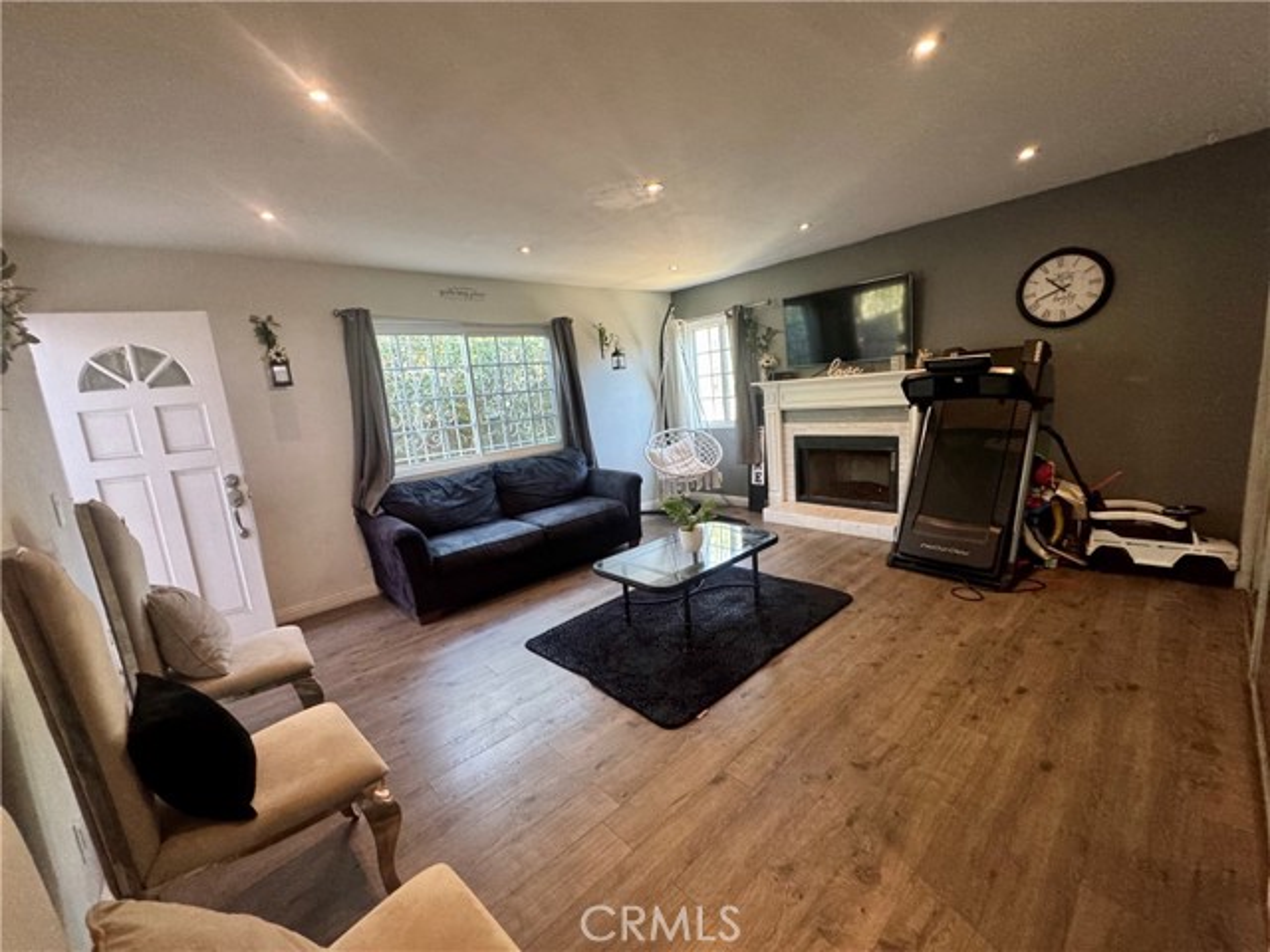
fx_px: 514
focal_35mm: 14
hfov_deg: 102.1
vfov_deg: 85.7
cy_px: 476
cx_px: 635
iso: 500
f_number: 2.2
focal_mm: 2.22
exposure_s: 1/60
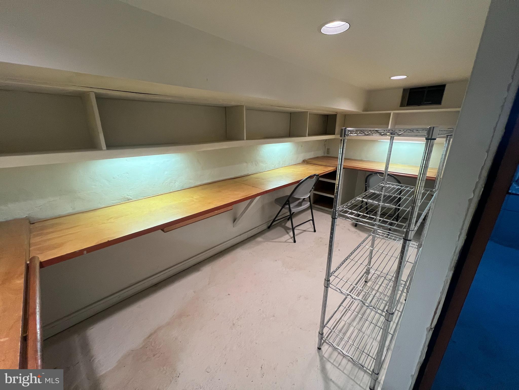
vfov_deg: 89.9
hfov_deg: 106.2
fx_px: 195
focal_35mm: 13
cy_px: 195
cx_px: 260
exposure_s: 1/60
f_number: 1.8
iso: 250
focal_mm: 1.57
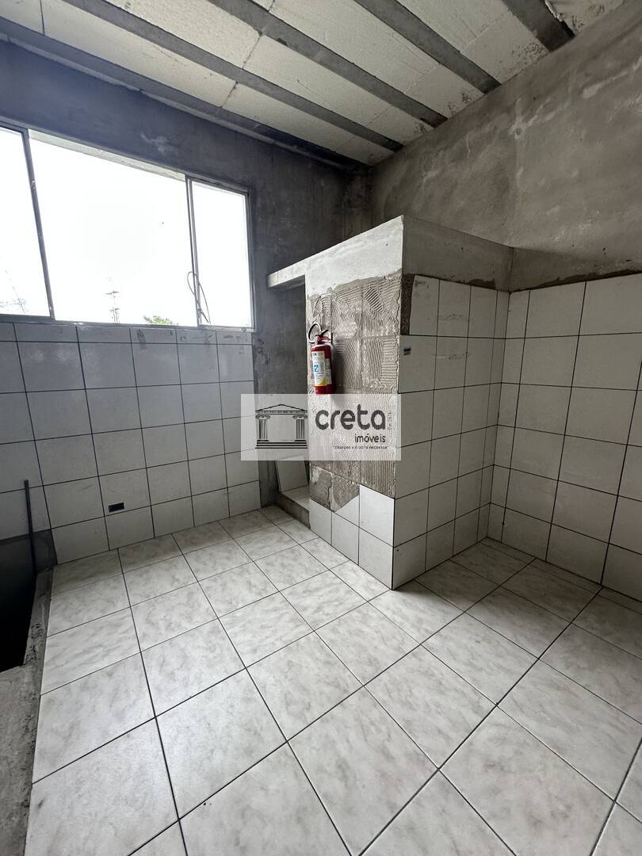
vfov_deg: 102.1
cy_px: 428
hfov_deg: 85.7
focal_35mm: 14
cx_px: 321
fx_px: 346
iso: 160
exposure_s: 1/120
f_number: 2.2
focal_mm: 2.22
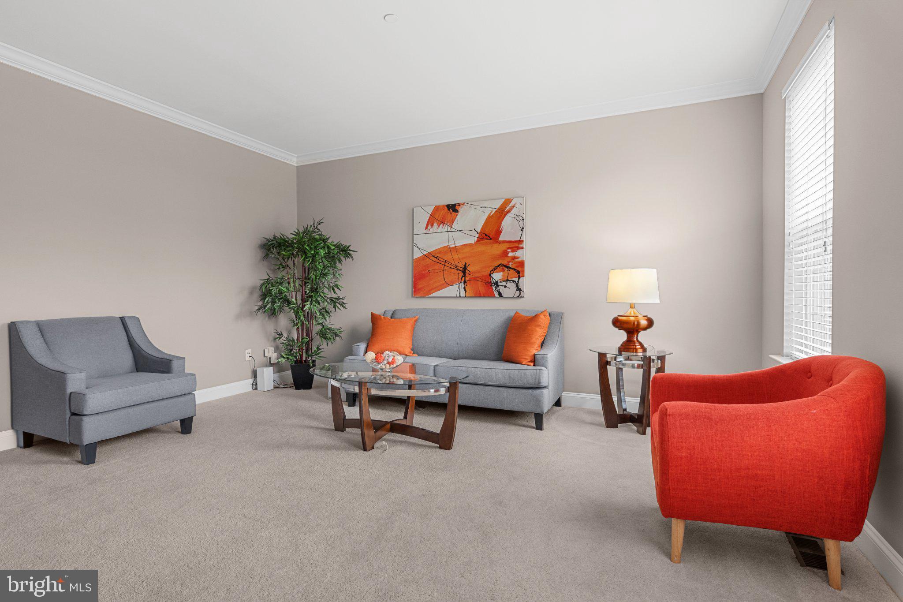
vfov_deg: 67.4
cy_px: 301
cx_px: 452
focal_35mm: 18
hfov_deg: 90.0
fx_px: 451
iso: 250
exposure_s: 1/1.25
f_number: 8
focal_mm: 12
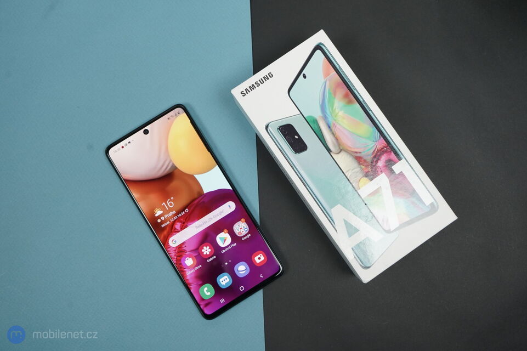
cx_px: 264
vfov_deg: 39.9
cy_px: 176
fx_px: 483
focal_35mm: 33
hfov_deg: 57.2
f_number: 7.1
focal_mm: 33
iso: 1600
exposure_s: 1/160
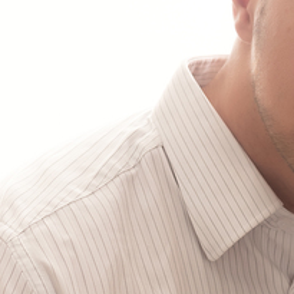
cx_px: 470
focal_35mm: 174
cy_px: 355
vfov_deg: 9.9
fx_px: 1672
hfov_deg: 9.7
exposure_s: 1/160
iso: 250
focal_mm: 35
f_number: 3.5
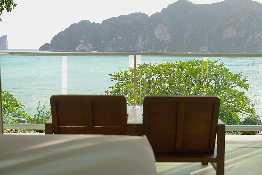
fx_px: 320
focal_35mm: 44
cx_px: 131
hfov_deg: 44.5
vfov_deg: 30.5
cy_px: 88
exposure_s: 1/200
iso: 100
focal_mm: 44
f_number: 5.6
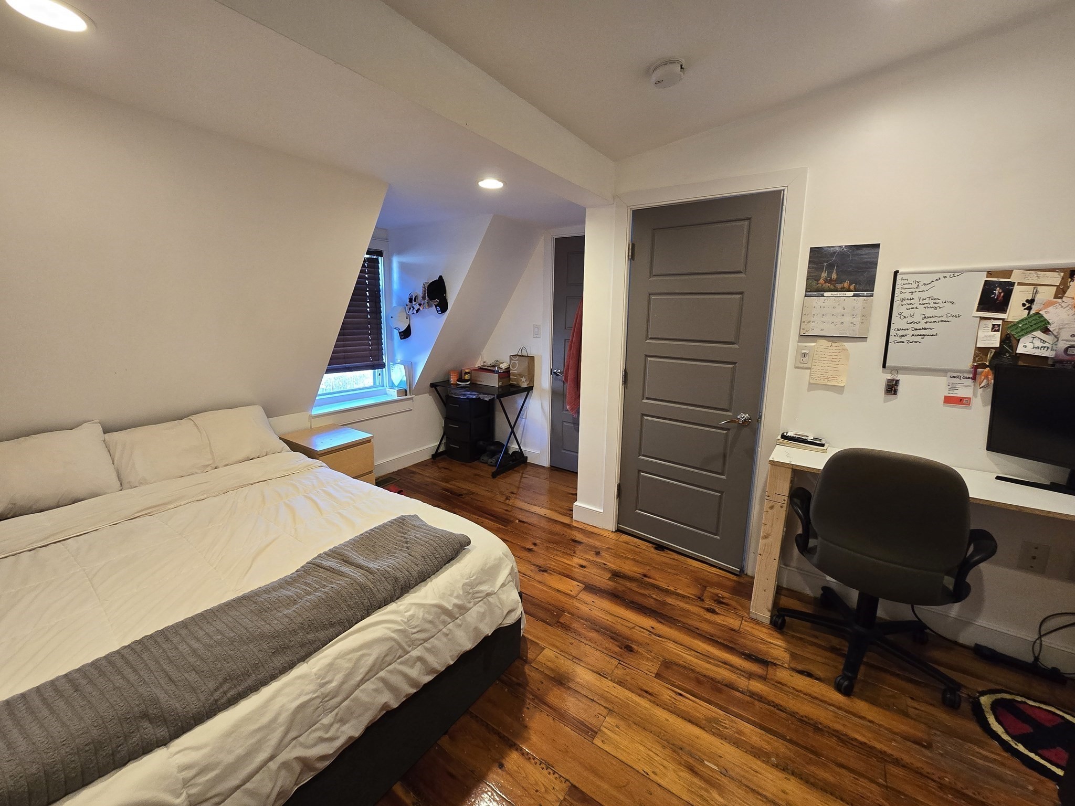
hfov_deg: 106.2
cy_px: 403
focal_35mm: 13
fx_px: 404
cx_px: 538
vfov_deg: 89.9
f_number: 2.2
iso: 250
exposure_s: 1/60
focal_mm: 2.2
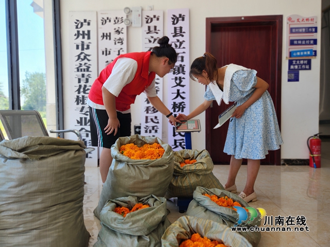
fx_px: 219
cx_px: 165
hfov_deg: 73.9
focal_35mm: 23
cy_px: 124
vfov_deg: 58.9
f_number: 1.8
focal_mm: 5.4
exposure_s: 1/170
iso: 20
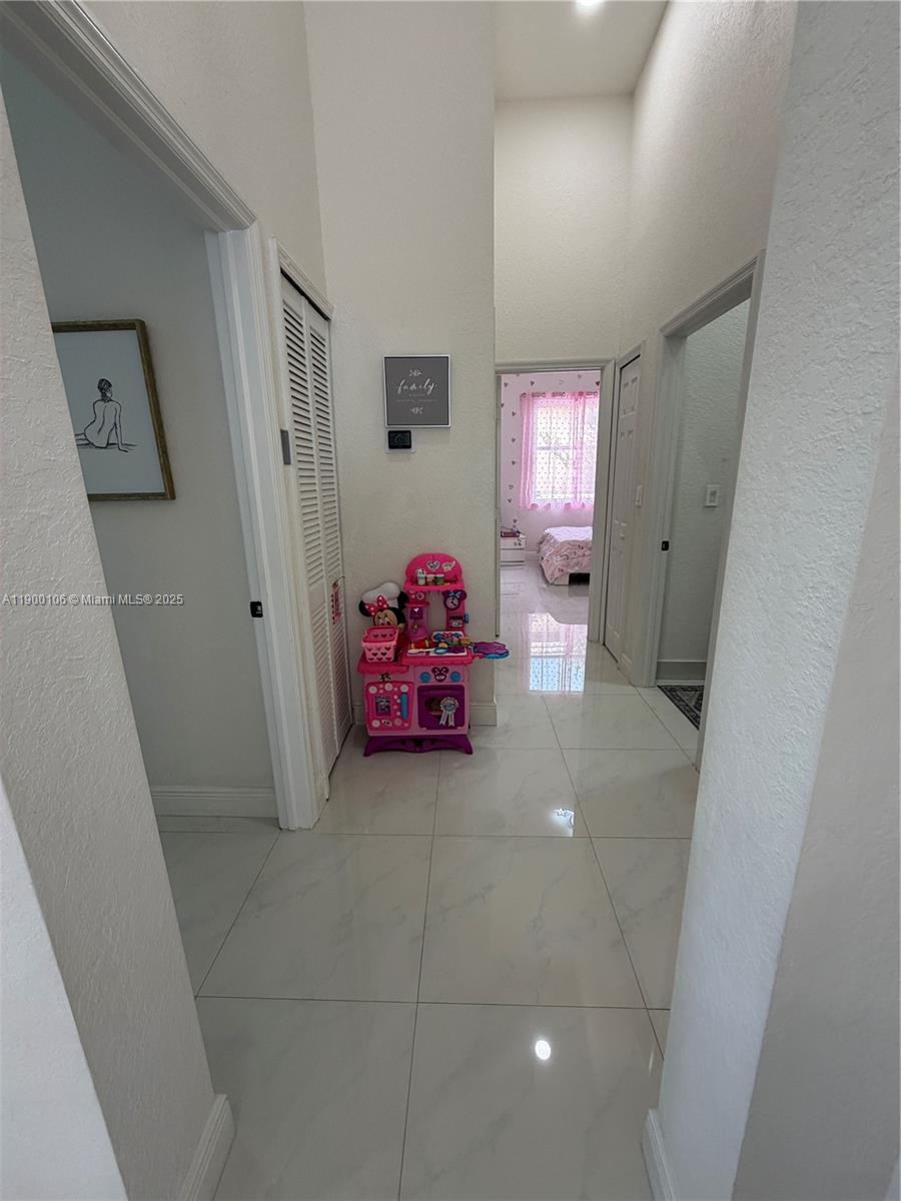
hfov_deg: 85.7
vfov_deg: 102.1
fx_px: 486
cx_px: 450
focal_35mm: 14
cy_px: 600
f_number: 2.2
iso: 160
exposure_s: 1/121
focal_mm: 2.22
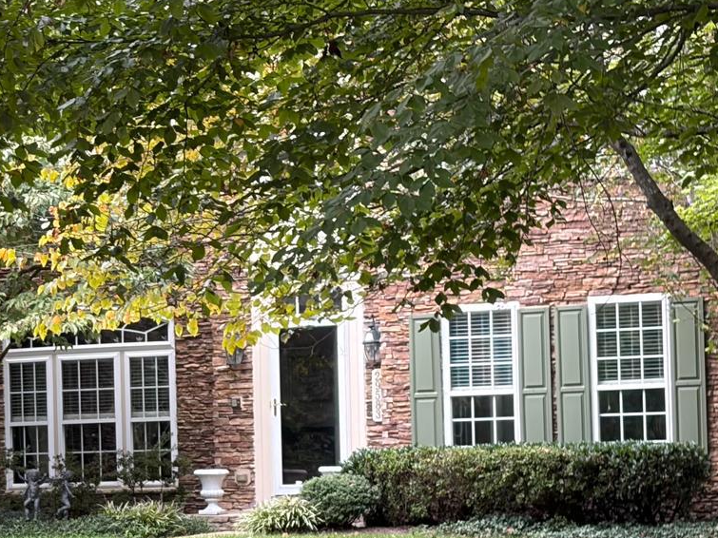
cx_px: -26
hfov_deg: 13.8
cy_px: 461
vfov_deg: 10.5
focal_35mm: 141
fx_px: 2924
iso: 50
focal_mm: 5.96
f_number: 1.6
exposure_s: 1/115
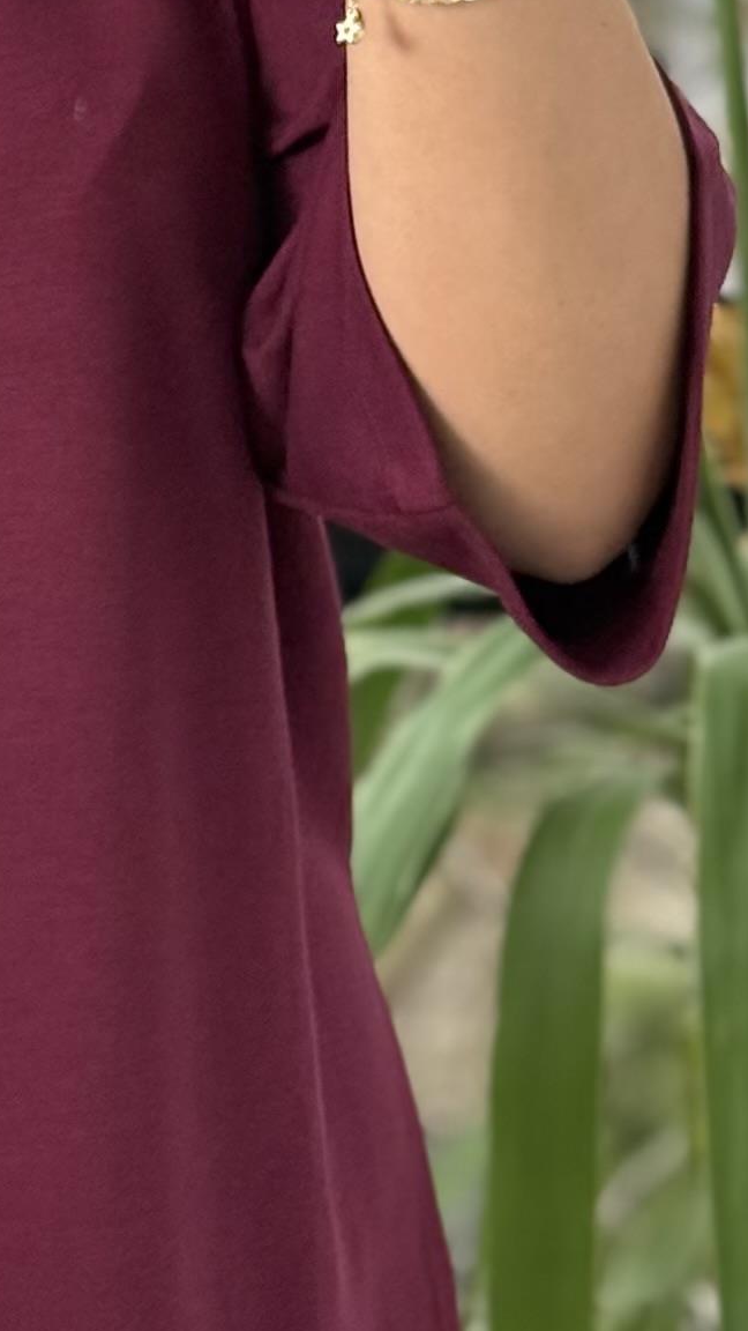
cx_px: -190
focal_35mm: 183
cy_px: 340
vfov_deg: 11.7
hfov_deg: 6.6
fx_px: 6453
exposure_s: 1/242
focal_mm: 6.76
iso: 160
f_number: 1.78
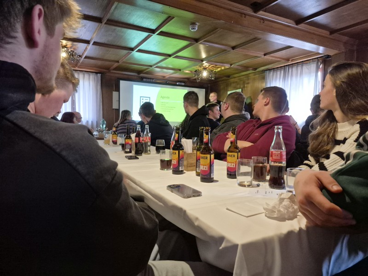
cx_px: 184
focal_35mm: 23
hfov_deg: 73.9
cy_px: 138
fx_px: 245
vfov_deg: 58.9
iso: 1600
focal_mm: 5.4
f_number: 1.8
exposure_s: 1/100
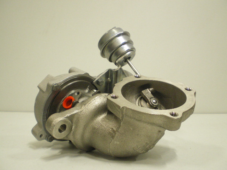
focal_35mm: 38
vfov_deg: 37.7
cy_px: 85
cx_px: 114
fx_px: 249
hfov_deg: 49.0
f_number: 3.1
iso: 400
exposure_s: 1/8
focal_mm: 6.3
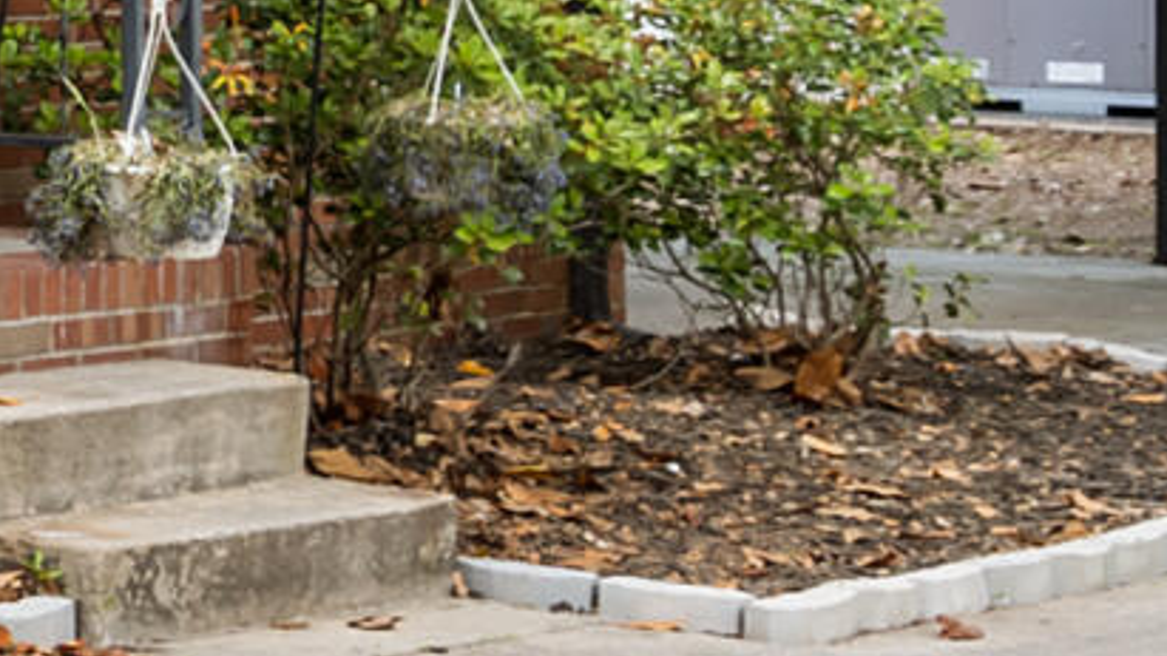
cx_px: -2516
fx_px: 5563
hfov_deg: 9.2
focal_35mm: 180
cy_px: -798
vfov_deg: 6.5
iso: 64
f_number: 7.1
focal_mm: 23.5
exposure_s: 1/20
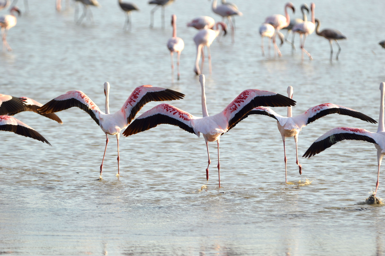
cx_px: 192
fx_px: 5610
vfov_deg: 2.6
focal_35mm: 525
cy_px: 128
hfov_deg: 3.9
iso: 100
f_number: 6
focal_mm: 350
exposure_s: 1/500
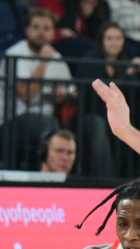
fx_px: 2964
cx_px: 173
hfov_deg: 2.7
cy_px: 277
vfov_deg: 4.8
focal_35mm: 450
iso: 1600
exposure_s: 1/1000
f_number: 2.8
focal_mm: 120
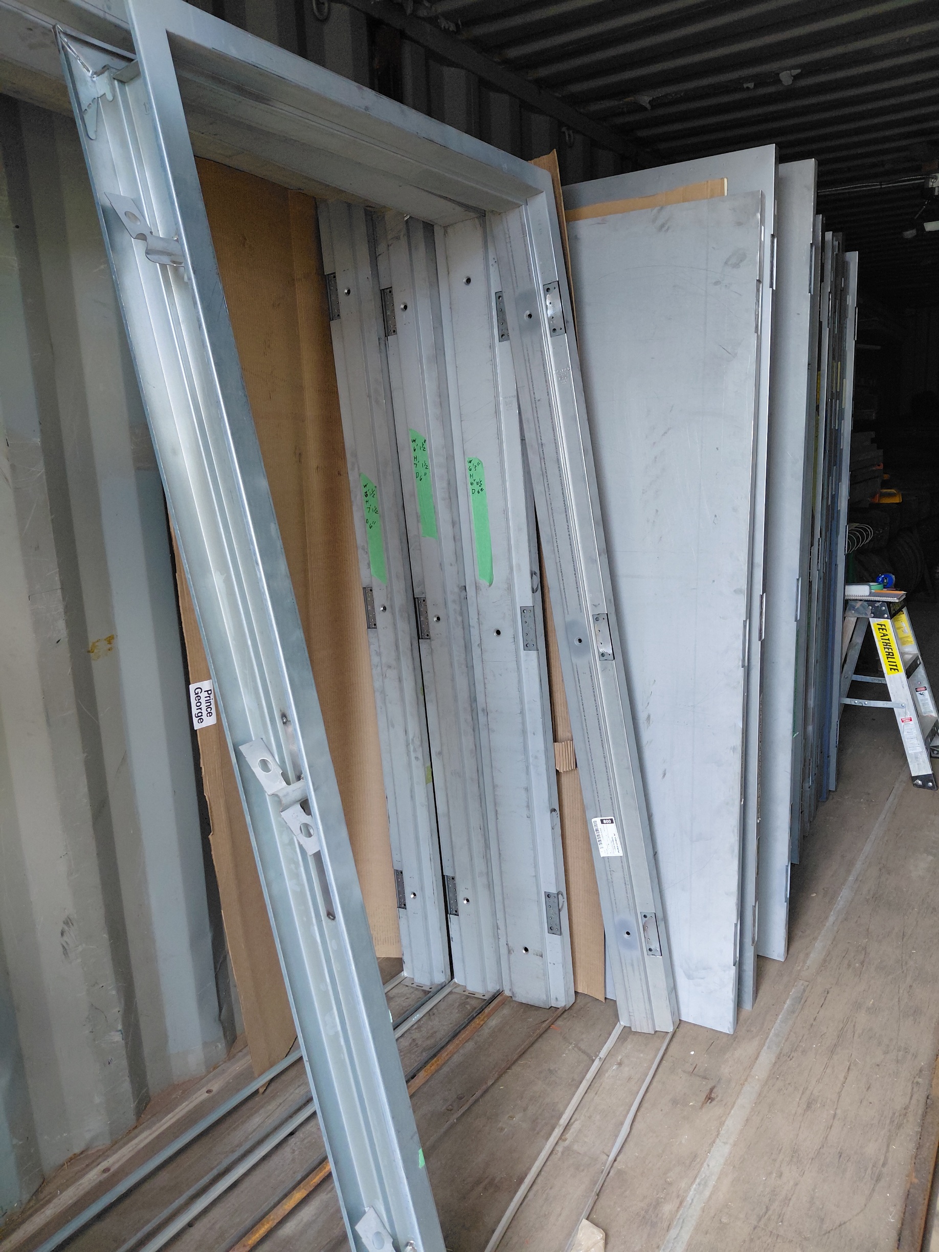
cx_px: 470
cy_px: 626
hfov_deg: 54.9
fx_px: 904
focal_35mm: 25
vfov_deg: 69.4
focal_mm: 4.69
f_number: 1.8
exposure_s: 1/120
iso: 125
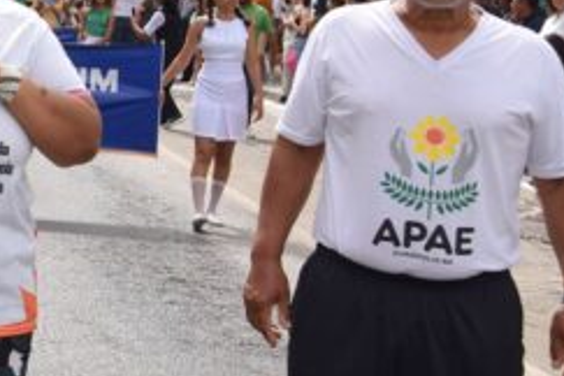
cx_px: -234
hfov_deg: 16.0
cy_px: 22
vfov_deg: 11.4
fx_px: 1864
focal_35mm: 119
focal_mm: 26
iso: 100
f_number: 9
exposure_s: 1/200
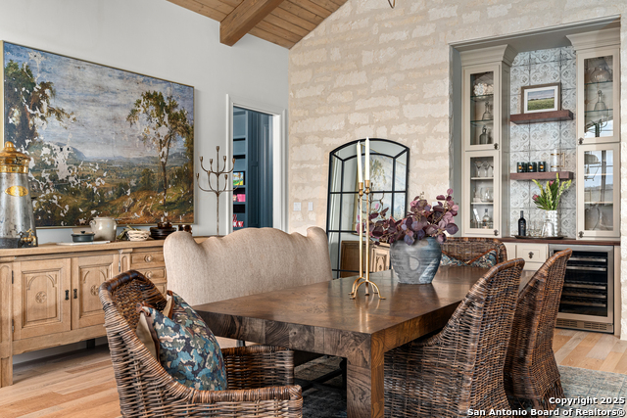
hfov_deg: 58.7
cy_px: 209
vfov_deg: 41.1
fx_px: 557
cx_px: 314
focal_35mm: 32
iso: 400
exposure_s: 1/1.67
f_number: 8
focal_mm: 32
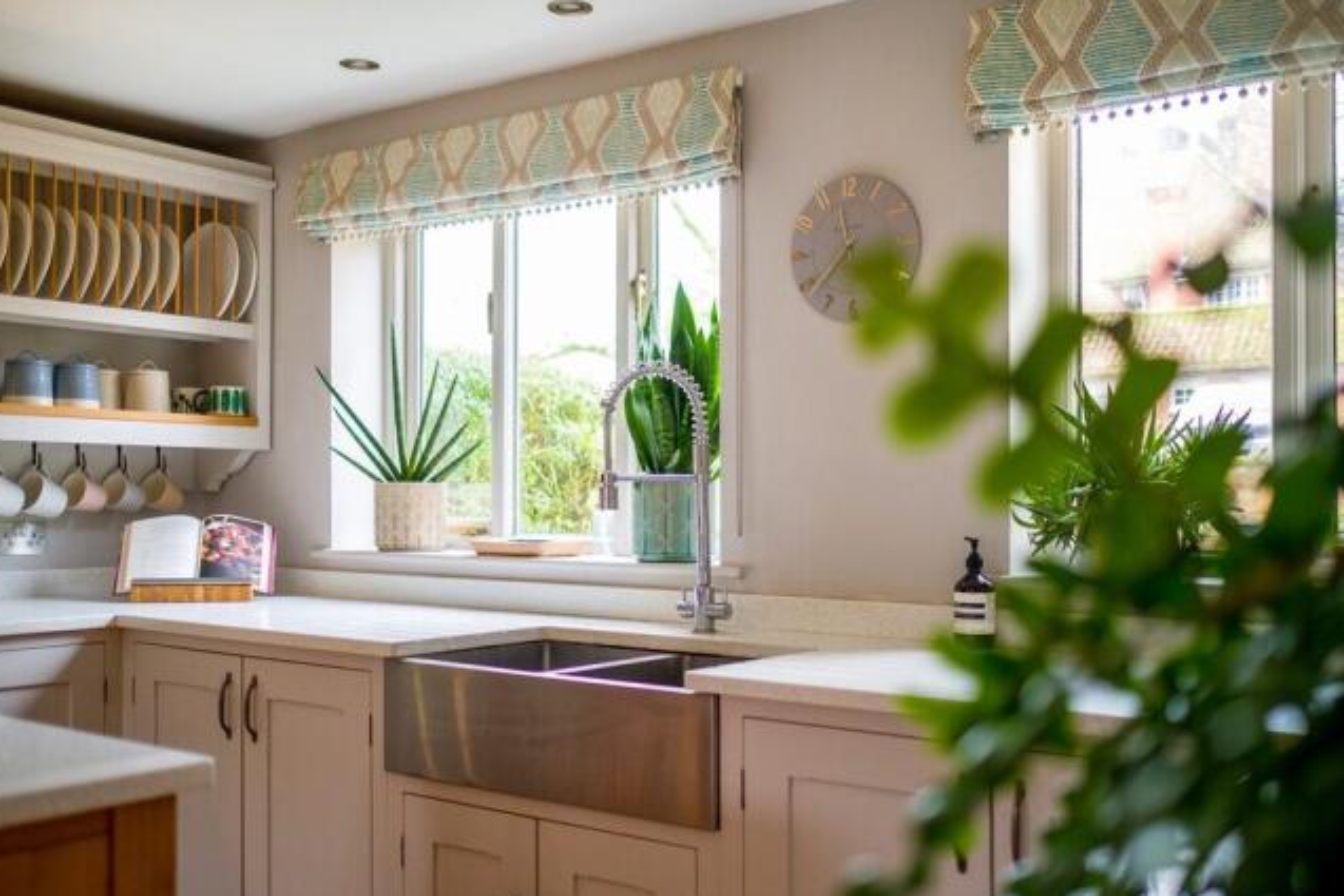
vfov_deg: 36.9
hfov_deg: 53.1
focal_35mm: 36
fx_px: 1344
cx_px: 659
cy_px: 454
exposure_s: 1/125
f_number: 1.4
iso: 500
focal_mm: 23
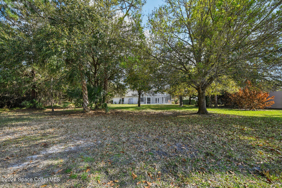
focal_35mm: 14
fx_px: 110
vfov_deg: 81.2
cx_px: 141
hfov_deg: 104.3
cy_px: 94
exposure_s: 1/200
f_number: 8
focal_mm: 14
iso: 400
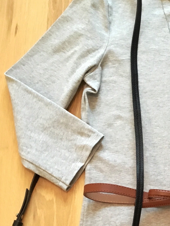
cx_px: 216
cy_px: 272
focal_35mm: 83
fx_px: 543
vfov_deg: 21.8
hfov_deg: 16.8
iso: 400
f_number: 2.2
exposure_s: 1/17
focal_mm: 4.15
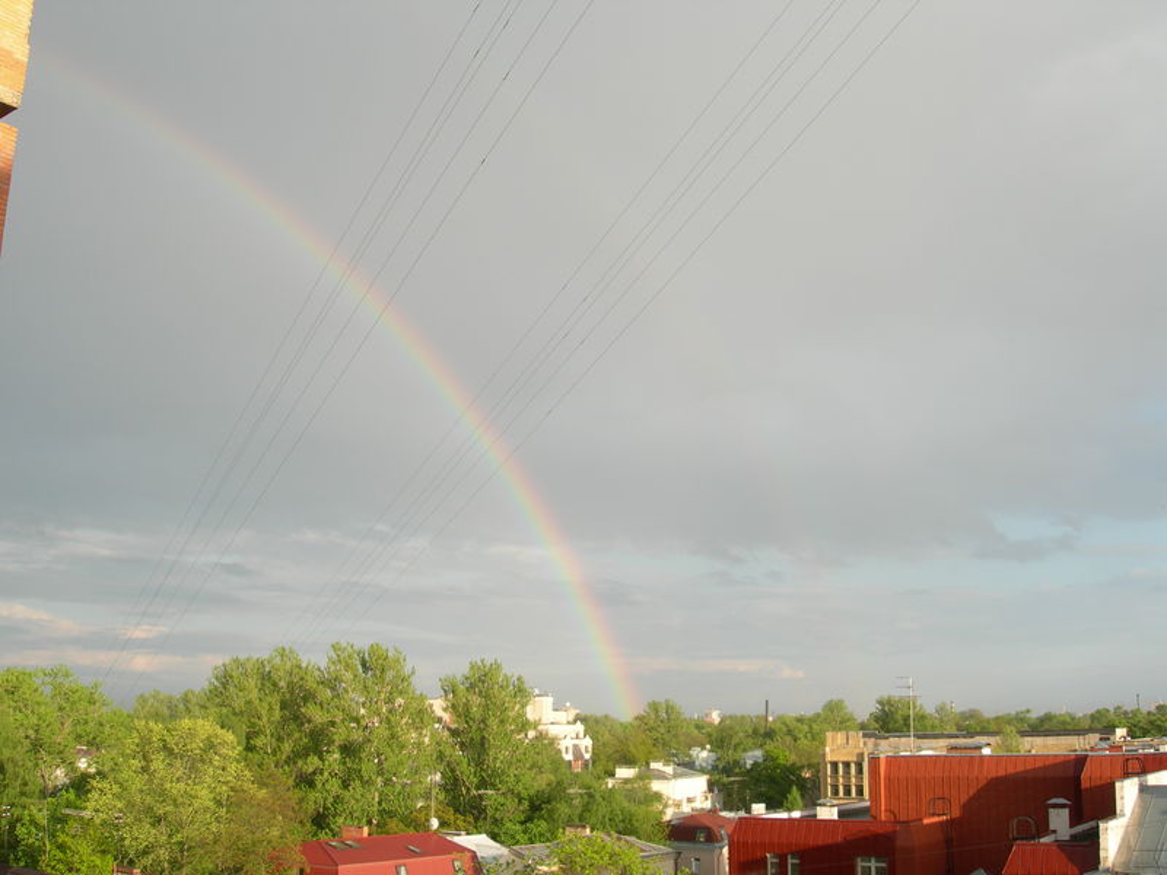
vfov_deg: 37.7
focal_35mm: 38
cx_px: 584
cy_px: 438
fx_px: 1281
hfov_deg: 49.0
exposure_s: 1/144
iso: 50
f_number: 4.8
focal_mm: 7.8
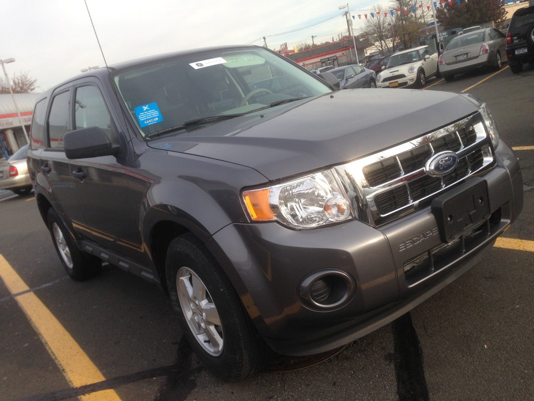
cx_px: 267
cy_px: 200
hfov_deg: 55.4
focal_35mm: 33
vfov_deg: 42.9
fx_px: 509
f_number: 2.4
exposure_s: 1/553
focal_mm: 4.13
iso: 50
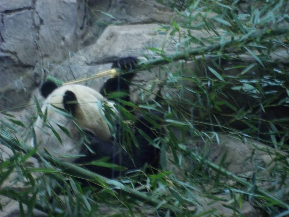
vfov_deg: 13.7
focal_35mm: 108
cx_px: 144
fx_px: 902
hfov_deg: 18.2
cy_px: 108
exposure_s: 1/8
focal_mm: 19.5
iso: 320
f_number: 5.6
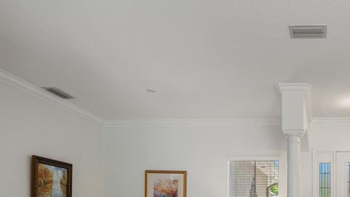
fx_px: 390
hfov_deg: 44.0
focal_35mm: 42
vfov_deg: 25.7
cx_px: 316
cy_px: 229
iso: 320
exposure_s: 1/1.67
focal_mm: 18
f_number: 8
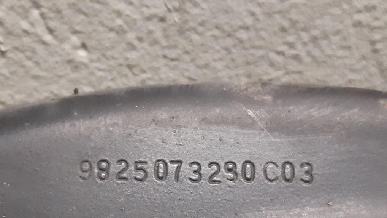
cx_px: 154
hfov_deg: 36.5
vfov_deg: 20.8
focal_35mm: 57
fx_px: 585
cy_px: 170
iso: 320
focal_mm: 3.93
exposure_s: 1/50
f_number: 1.7
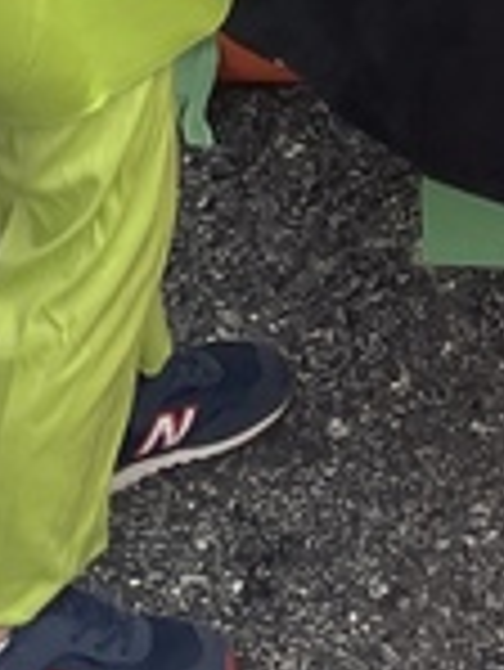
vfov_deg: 10.0
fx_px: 3334
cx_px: 837
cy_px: -949
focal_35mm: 172
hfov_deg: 8.4
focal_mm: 5.1
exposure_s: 1/558
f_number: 1.6
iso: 32
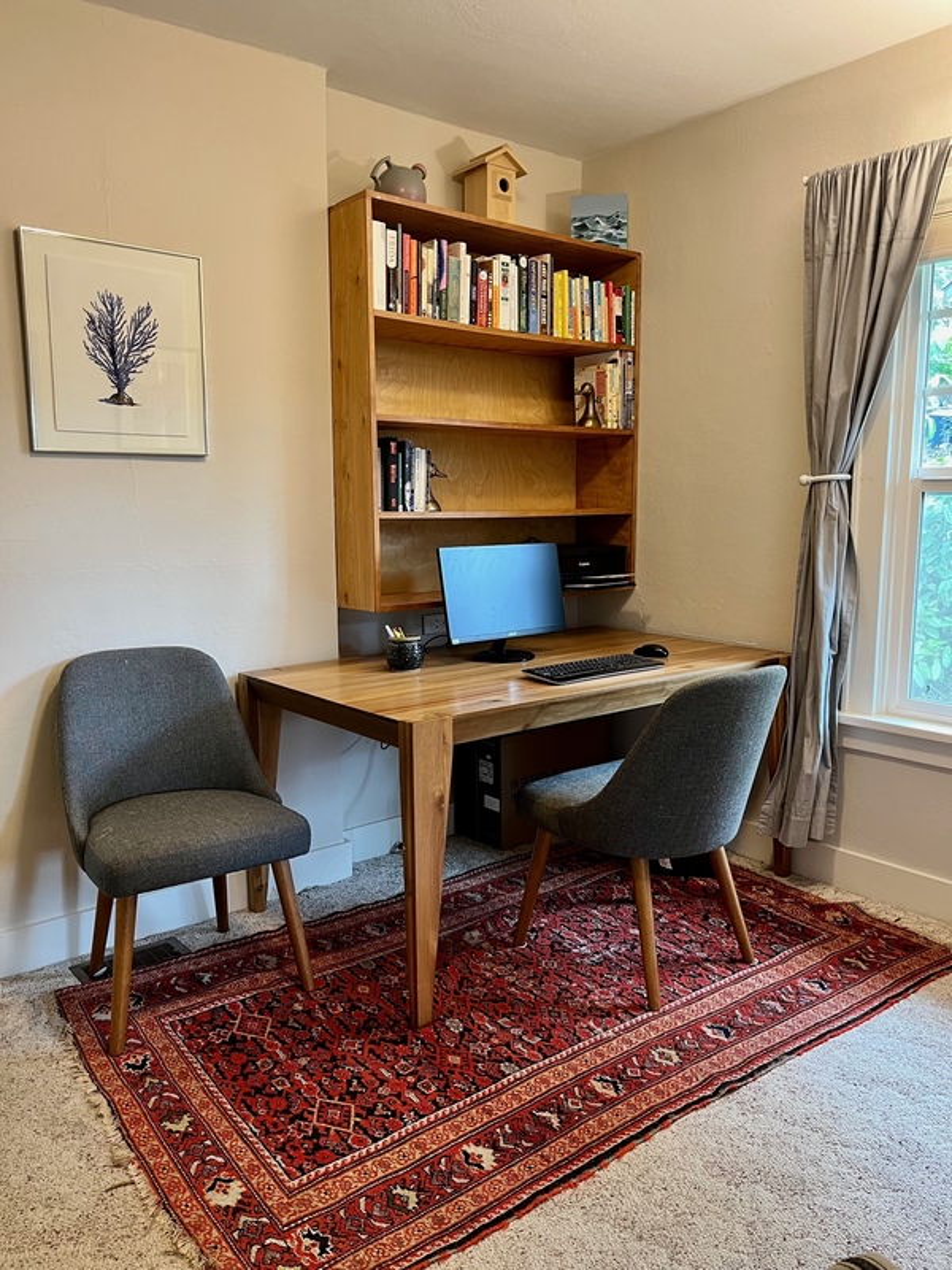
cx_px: 476
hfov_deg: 53.1
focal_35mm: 26
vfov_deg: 67.3
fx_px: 953
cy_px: 635
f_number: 1.6
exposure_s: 1/60
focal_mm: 5.1
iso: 250
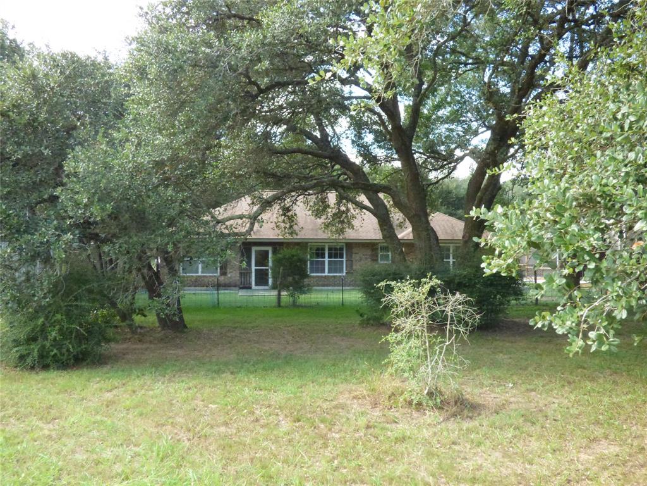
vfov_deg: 39.7
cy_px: 243
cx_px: 324
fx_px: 673
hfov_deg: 51.4
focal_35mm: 36
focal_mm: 6.47
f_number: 4.5
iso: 1600
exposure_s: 1/800
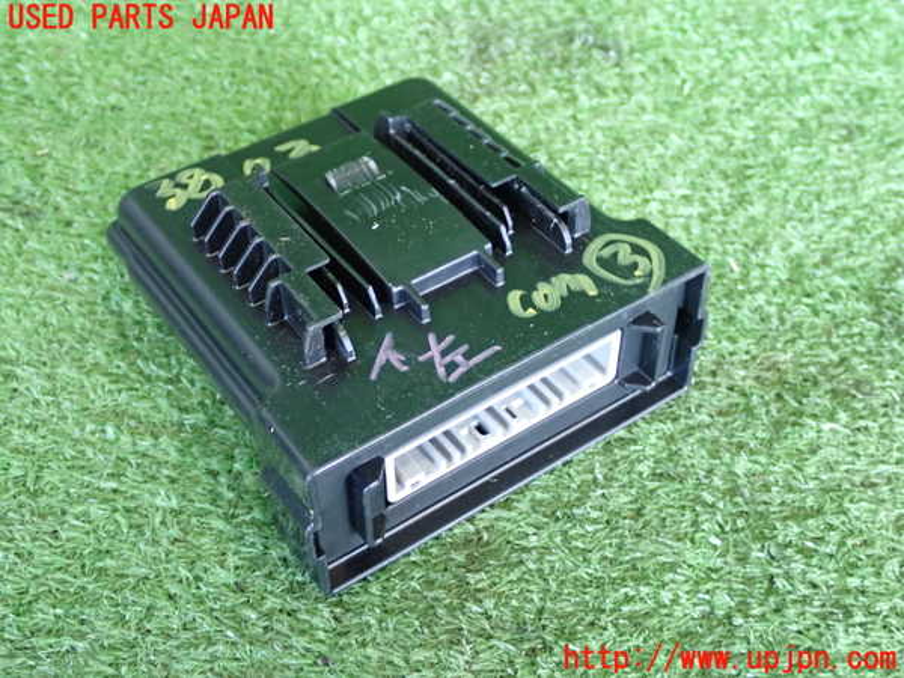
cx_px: 452
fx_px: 1227
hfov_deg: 40.4
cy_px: 339
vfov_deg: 30.9
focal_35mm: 47
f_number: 3.1
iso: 800
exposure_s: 1/30
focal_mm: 8.4
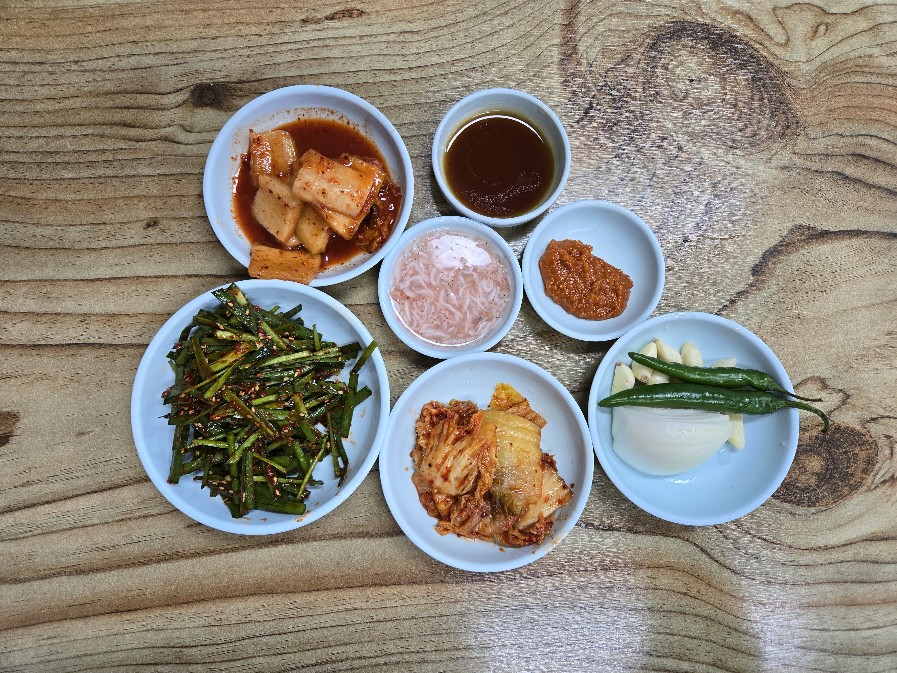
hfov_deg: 73.9
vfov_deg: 58.9
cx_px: 448
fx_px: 596
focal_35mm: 23
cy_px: 336
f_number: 1.8
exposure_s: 1/120
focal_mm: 5.4
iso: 125
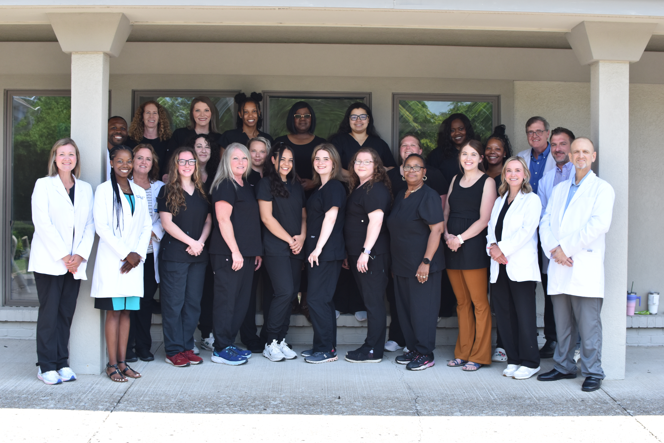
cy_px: 222
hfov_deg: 37.9
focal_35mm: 52
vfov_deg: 25.8
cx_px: 332
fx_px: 968
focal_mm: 35
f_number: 5.6
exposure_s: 1/125
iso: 400
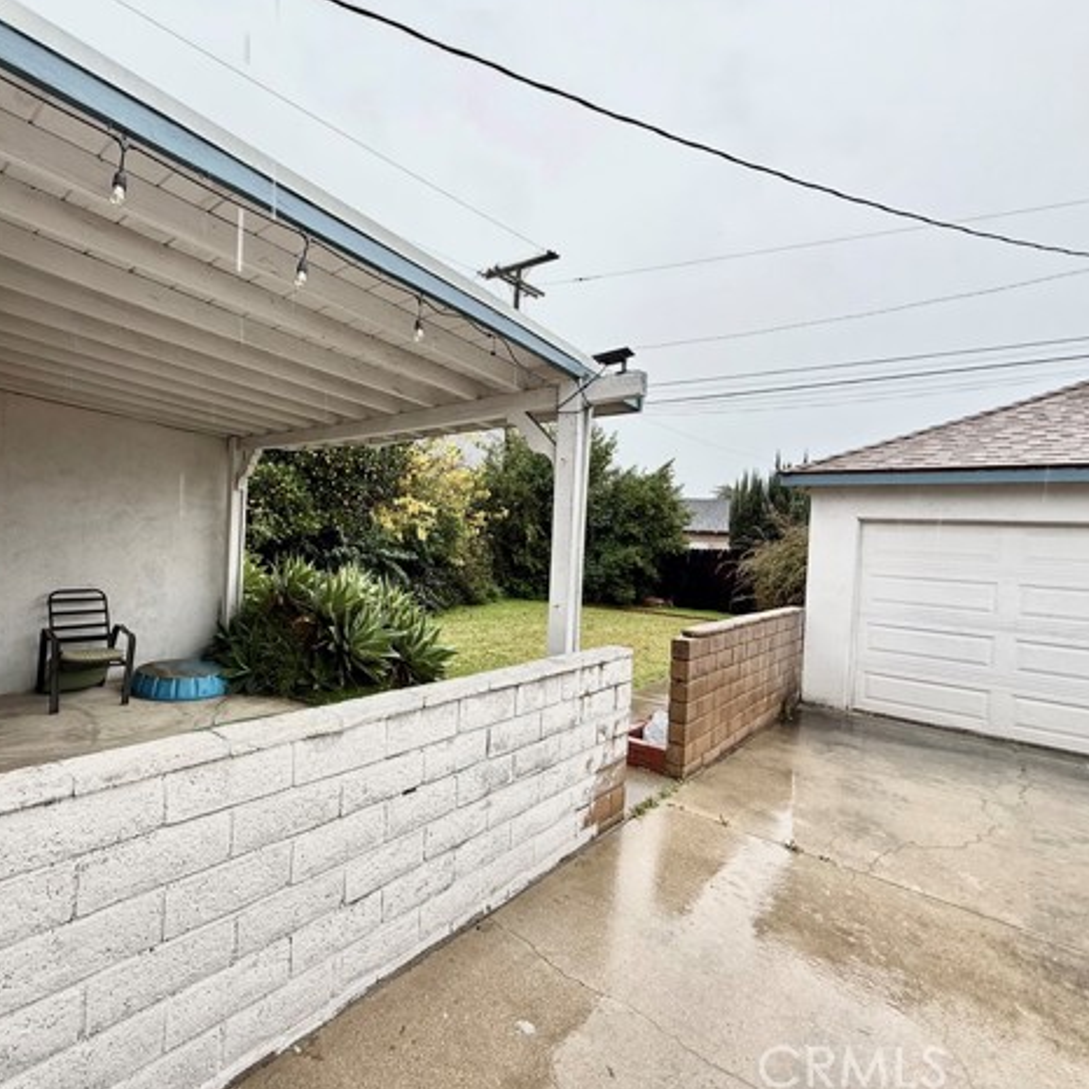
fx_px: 605
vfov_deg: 84.0
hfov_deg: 82.6
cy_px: 540
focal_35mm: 17
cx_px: 418
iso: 50
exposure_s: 1/160
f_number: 2.2
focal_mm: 2.22
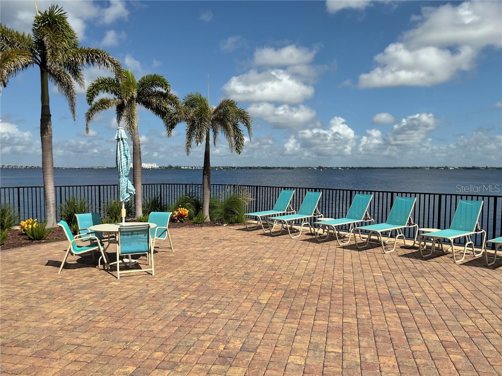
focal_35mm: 29
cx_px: 251
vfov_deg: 48.2
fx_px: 421
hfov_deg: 61.7
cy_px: 188
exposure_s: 1/3534
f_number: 1.8
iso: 16
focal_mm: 3
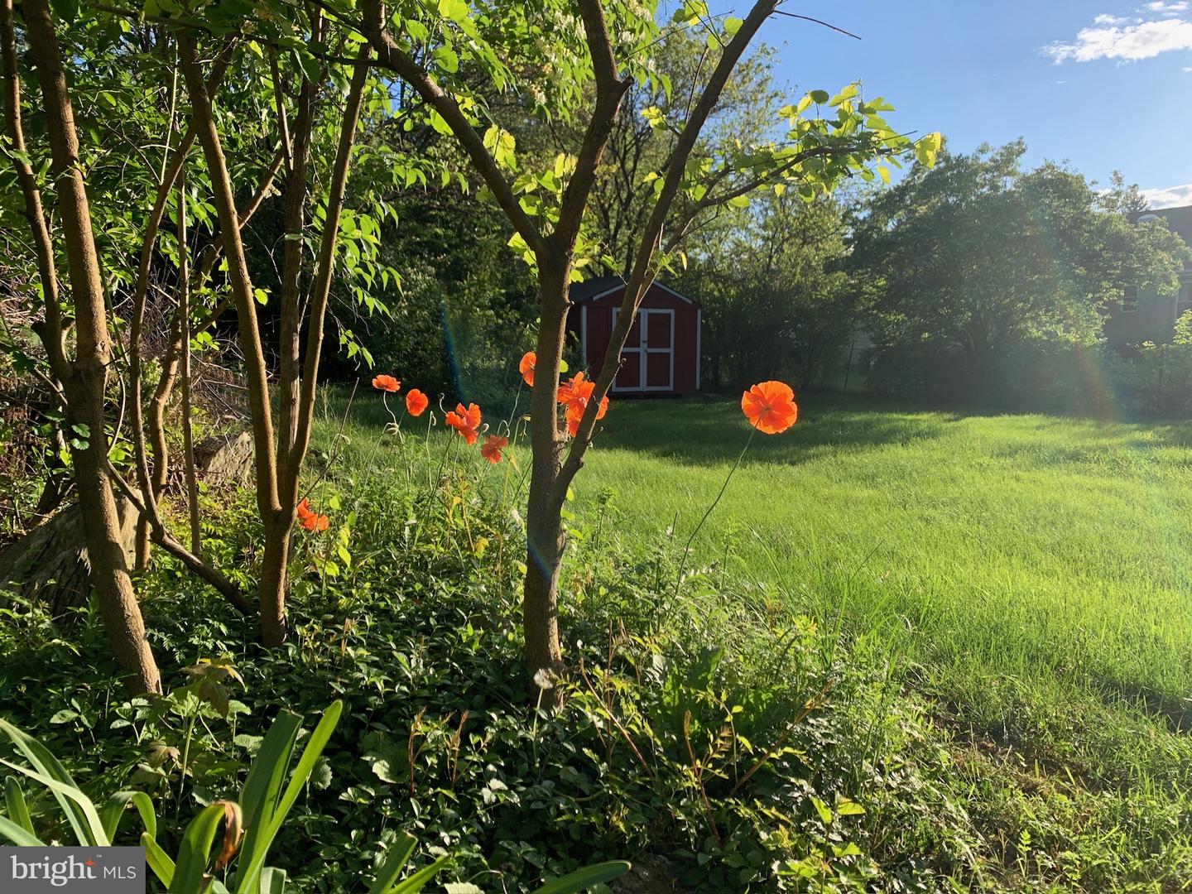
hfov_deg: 67.3
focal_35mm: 26
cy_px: 447
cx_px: 596
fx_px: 895
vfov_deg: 53.1
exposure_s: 1/771
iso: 25
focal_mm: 4.25
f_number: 1.8
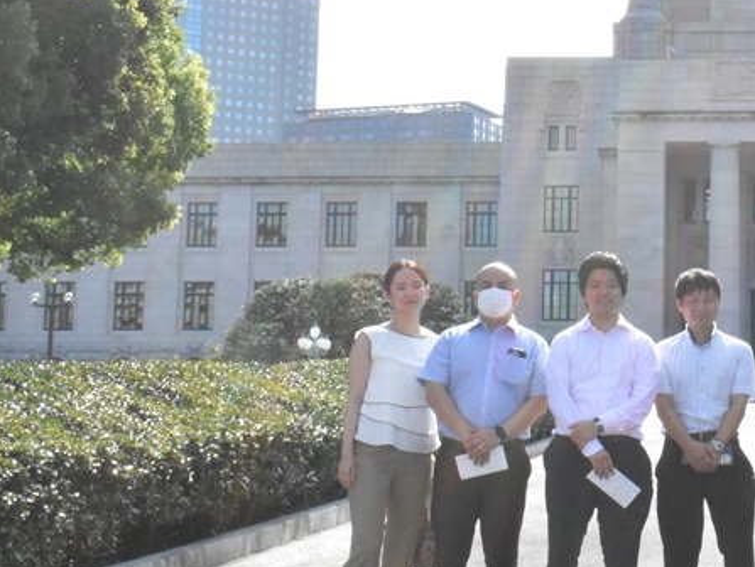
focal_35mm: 66
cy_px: 152
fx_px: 1441
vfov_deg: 22.1
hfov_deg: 26.8
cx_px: 850
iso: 2500
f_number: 22
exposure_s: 1/400
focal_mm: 20
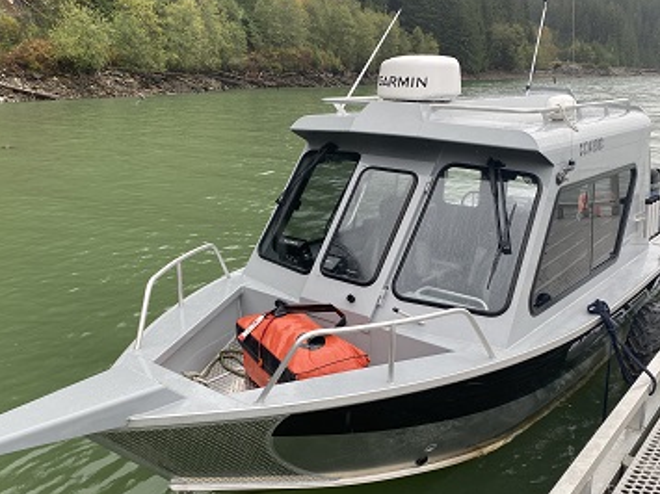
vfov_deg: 42.7
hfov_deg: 55.4
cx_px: 342
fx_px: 629
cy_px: 296
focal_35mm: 33
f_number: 1.8
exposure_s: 1/200
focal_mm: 4.25
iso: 32
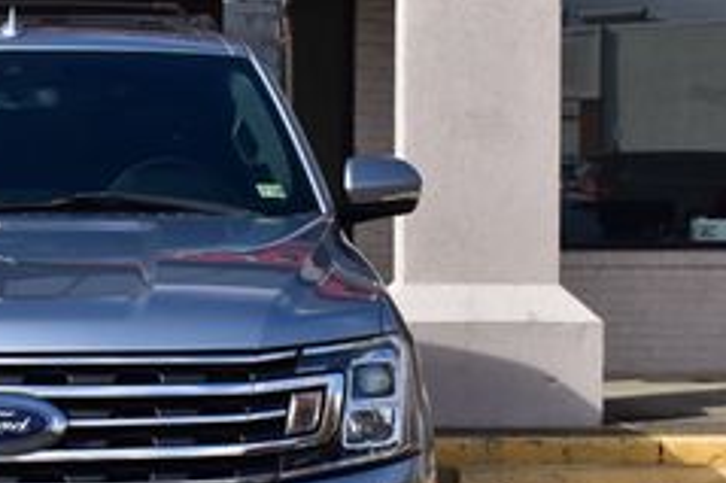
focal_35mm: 100
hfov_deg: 19.9
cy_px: 228
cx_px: 52
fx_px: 2022
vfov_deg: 13.6
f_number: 11
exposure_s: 1/500
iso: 360
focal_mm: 25
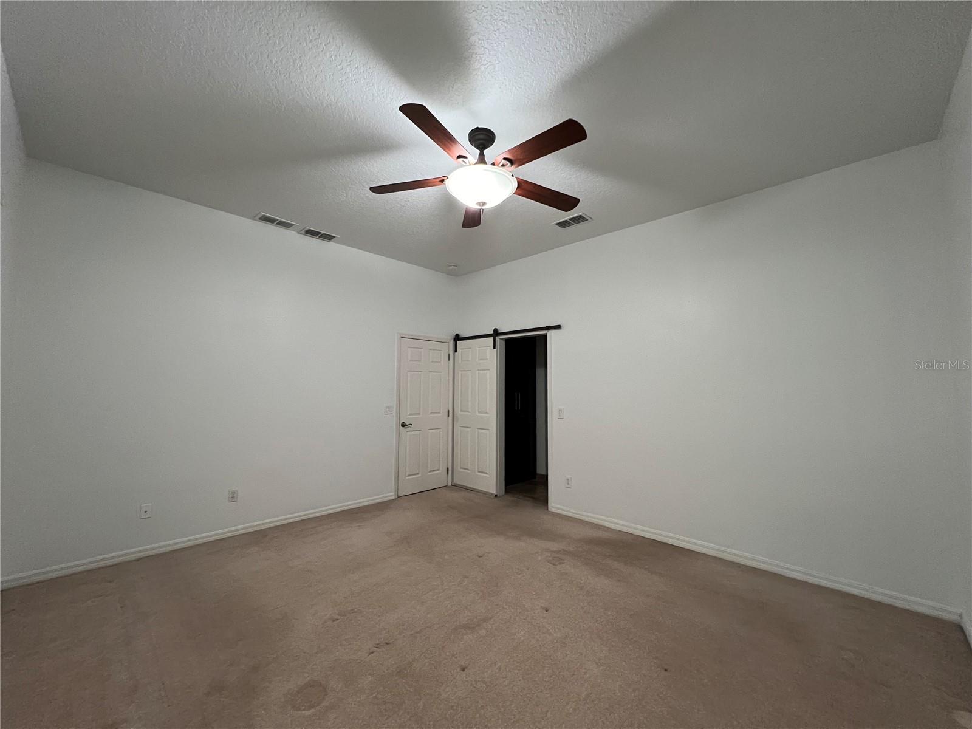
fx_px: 365
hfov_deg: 106.2
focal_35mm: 13
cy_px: 364
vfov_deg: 89.9
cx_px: 486
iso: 500
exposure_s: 1/60
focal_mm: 1.57
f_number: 1.8
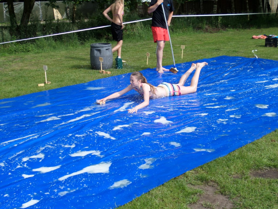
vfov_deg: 27.5
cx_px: 139
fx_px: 426
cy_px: 104
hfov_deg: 36.2
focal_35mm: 53
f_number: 3.8
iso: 80
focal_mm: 8.7
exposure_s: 1/350
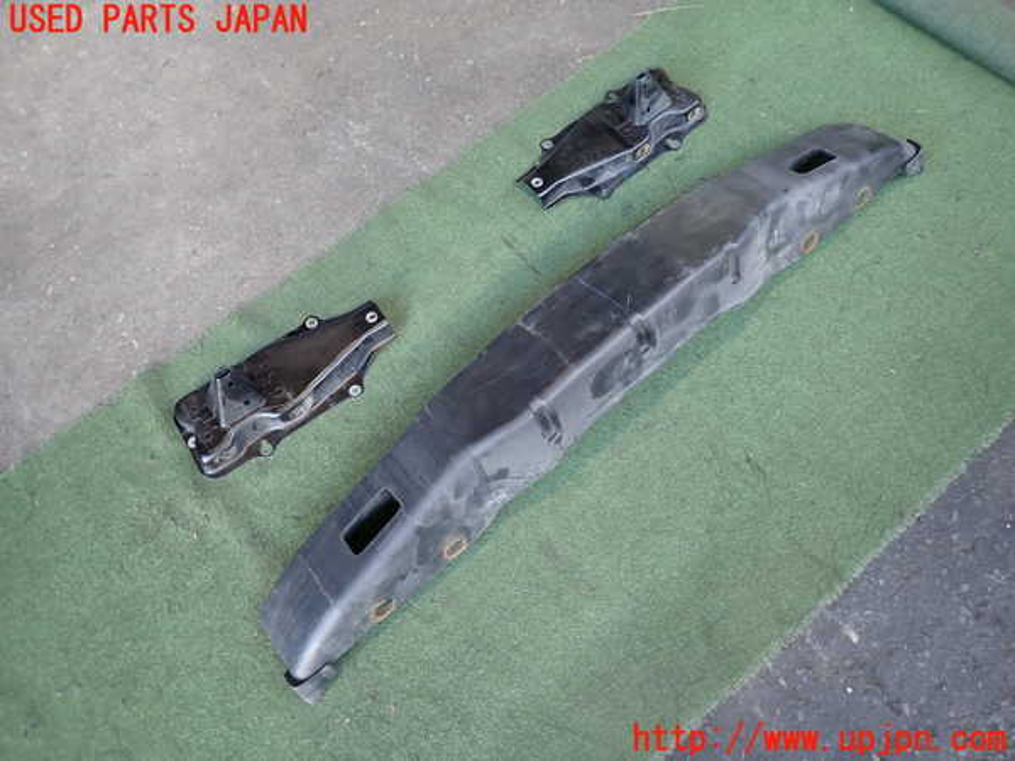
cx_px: 508
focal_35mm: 25
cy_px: 380
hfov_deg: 69.4
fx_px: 733
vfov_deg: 54.9
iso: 200
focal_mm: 4.5
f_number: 2
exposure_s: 1/60
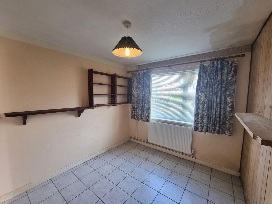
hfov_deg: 106.2
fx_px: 102
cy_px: 102
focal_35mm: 13
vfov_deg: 89.9
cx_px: 136
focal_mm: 2.2
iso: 64
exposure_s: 1/50
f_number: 2.2
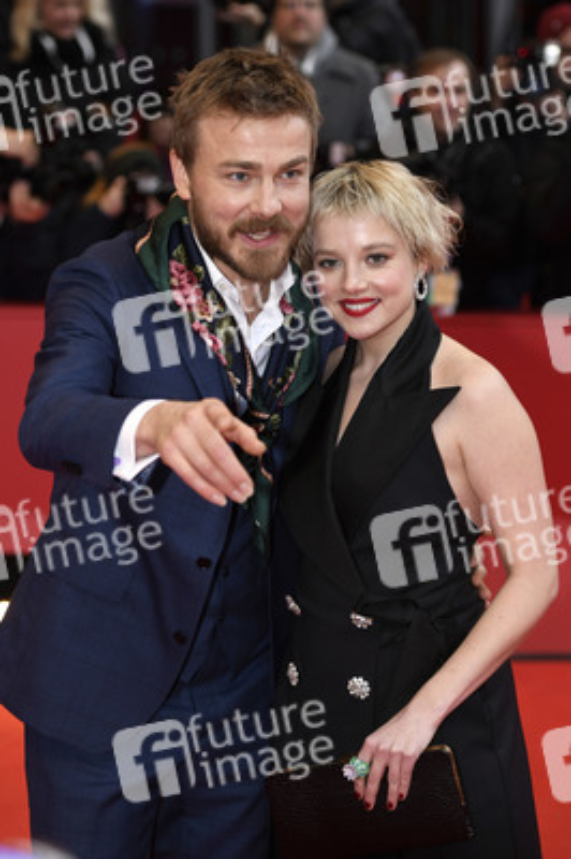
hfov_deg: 17.0
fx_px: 1906
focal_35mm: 80
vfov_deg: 25.4
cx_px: 286
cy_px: 430
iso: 640
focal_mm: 80
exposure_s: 1/640
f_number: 3.5
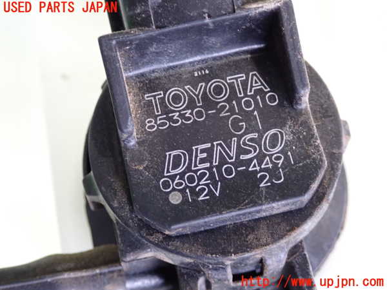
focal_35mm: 71
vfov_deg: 20.7
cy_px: 145
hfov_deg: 27.4
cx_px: 194
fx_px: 794
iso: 800
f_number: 3.9
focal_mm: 12.73
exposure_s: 1/25
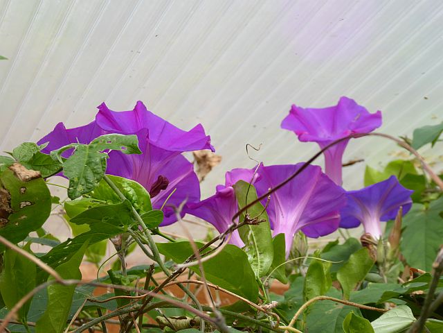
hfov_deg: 15.5
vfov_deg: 11.7
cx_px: 222
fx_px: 1625
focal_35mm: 127
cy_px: 166
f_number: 5.1
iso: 100
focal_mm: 20.6
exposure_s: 1/160
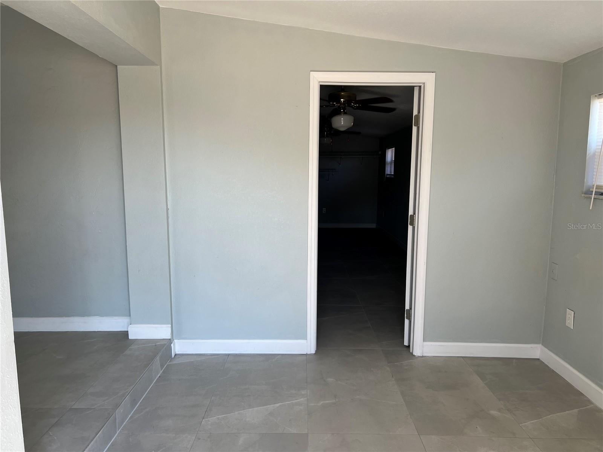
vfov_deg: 53.1
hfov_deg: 67.3
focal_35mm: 26
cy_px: 226
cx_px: 302
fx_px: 453
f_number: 1.5
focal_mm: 5.7
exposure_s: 1/148
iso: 32
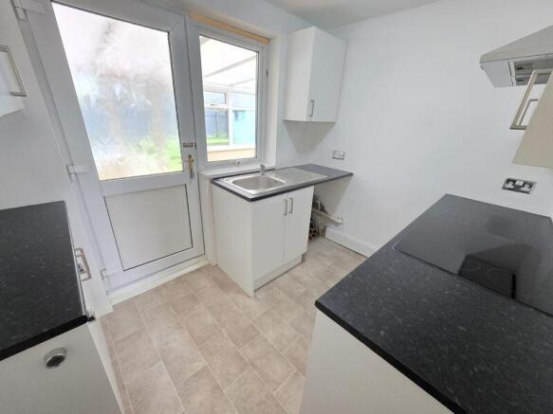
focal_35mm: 13
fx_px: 208
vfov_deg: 89.9
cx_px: 276
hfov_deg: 106.2
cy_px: 207
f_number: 1.9
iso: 1000
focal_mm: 2.2
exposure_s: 1/50
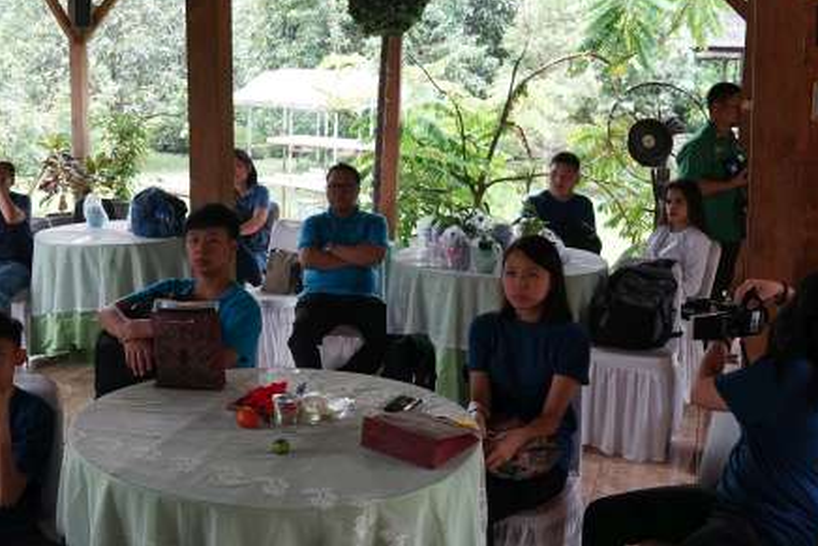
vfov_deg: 30.5
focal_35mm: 44
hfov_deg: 43.8
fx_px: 1000
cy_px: 297
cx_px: 266
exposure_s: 1/160
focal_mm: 24
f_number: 4
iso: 800
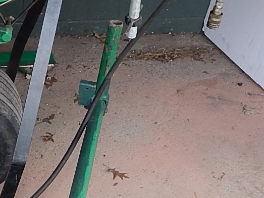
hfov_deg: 18.6
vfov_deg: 14.8
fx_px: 762
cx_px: -51
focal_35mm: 100
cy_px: 90
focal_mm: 4
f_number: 3
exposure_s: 1/125
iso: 125
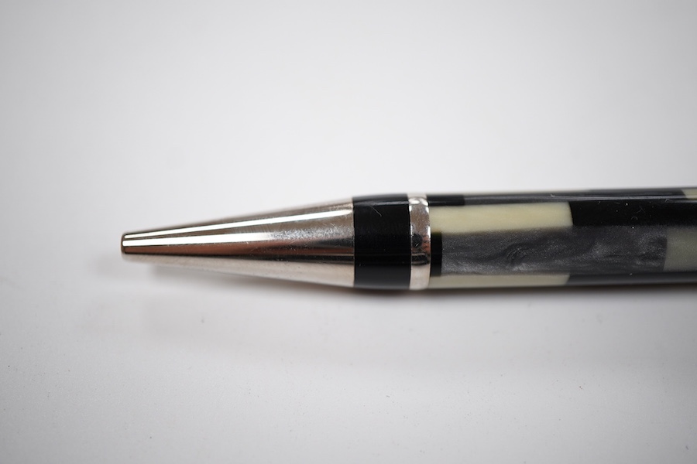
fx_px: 871
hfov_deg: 43.6
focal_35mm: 45
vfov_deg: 29.9
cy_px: 232
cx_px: 348
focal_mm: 30
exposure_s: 1/125
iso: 500
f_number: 5
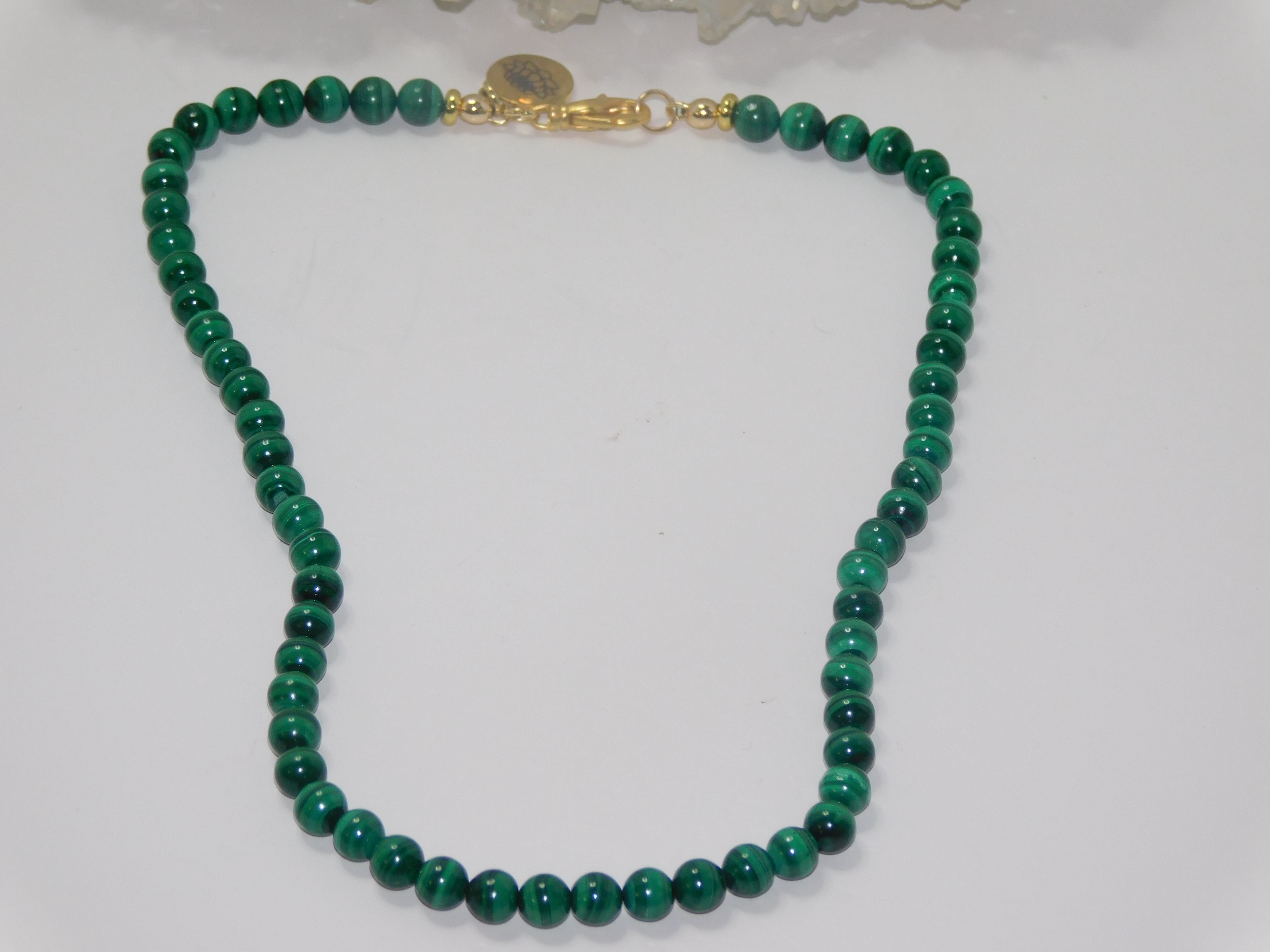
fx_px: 5430
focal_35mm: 148
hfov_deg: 13.3
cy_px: 476
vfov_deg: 10.0
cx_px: 635
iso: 200
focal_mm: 26.3
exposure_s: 1/60
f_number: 5.1
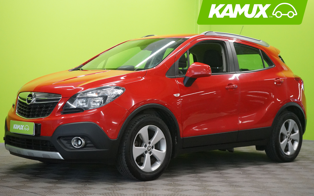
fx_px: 565
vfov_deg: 19.7
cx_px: 157
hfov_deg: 31.1
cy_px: 93
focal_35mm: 66
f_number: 5.6
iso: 6400
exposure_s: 1/320
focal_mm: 64
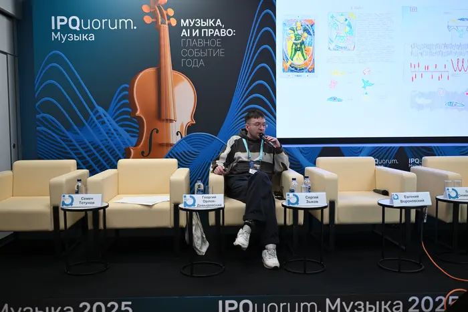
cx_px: 234
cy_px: 156
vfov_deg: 37.9
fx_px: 455
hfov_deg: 54.4
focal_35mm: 35
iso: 400
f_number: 1.8
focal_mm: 35
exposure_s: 1/200
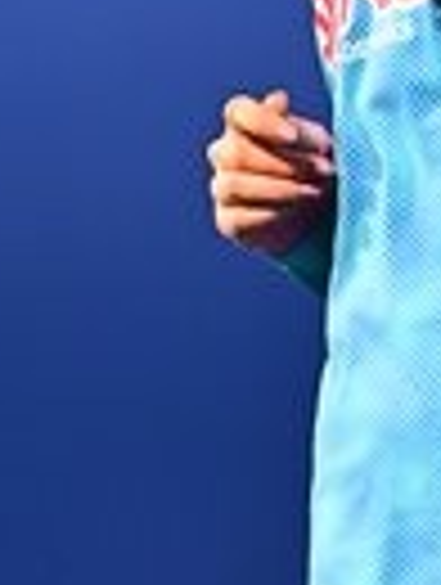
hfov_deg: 2.5
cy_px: -297
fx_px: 10125
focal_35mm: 598
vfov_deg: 3.3
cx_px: 396
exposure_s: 1/1000
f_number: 1.8
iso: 1400
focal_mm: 135
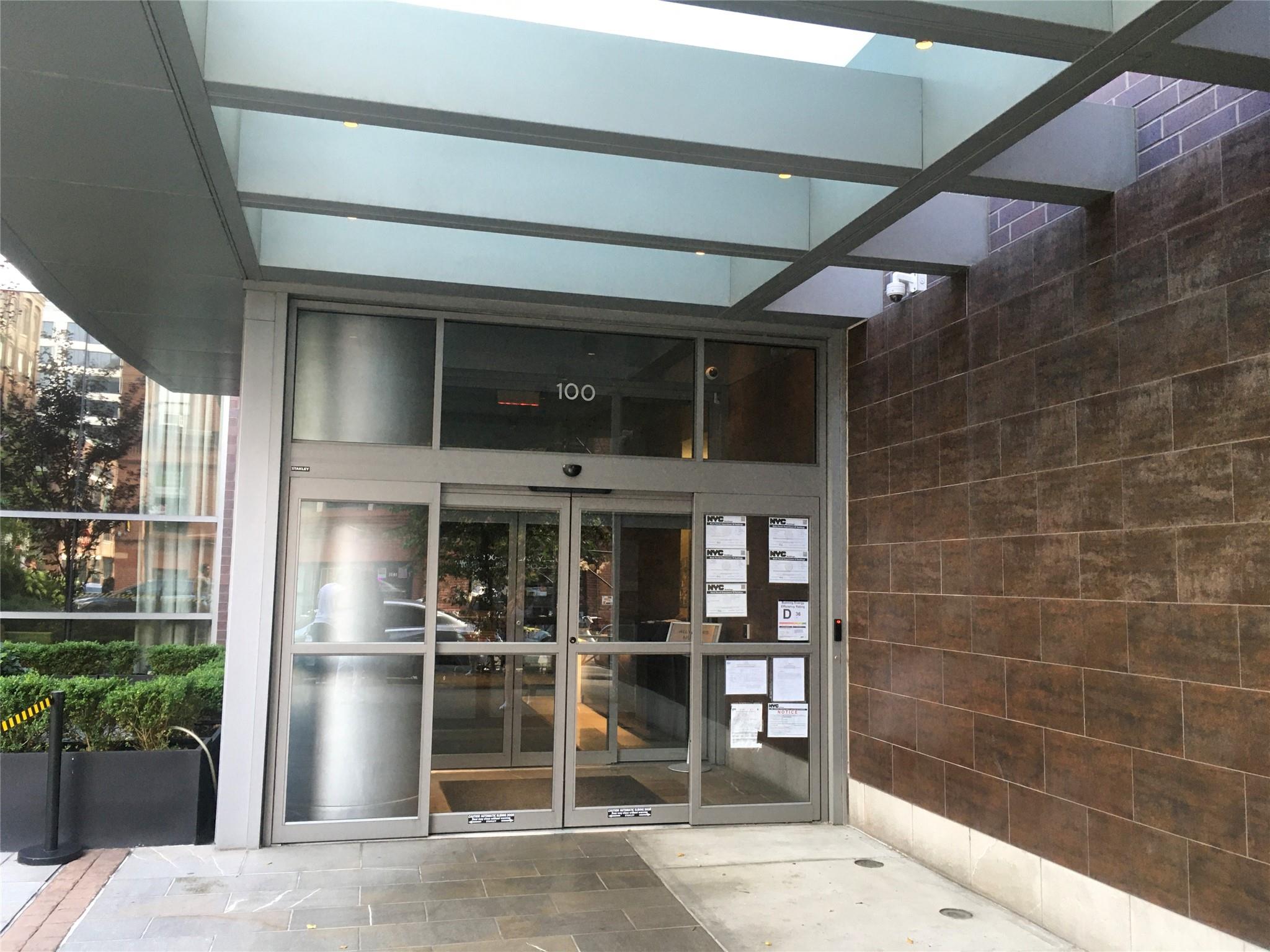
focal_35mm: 29
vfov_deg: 48.2
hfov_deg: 61.7
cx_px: 635
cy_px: 476
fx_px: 1064
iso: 40
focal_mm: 4.15
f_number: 2.2
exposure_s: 1/30
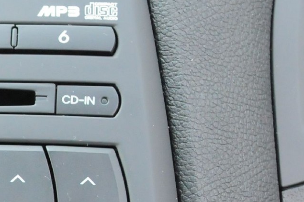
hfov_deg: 10.5
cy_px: 297
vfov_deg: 7.1
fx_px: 1594
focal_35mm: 189
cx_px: -146
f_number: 5.6
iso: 2000
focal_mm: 32
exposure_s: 1/250
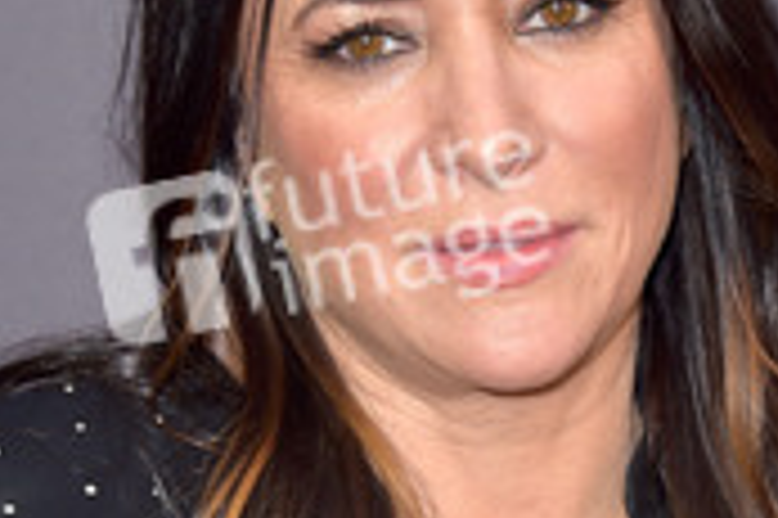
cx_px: 452
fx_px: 4491
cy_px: 464
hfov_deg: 9.9
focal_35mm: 208
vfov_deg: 6.6
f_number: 7.1
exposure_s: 1/250
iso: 160
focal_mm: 90
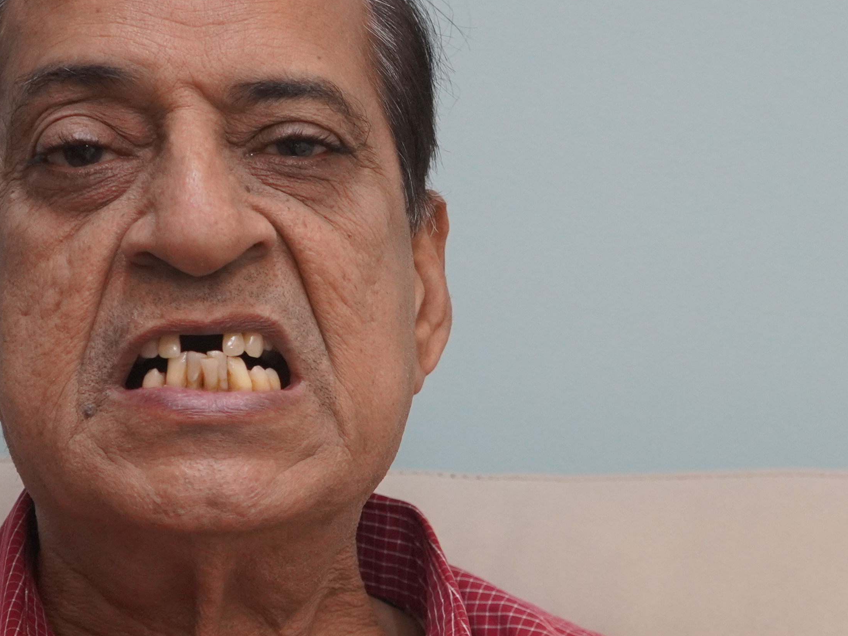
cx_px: 377
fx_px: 2800
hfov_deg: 17.2
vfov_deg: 13.0
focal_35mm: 114
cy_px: 285
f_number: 4
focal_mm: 29
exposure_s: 1/160
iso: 1250
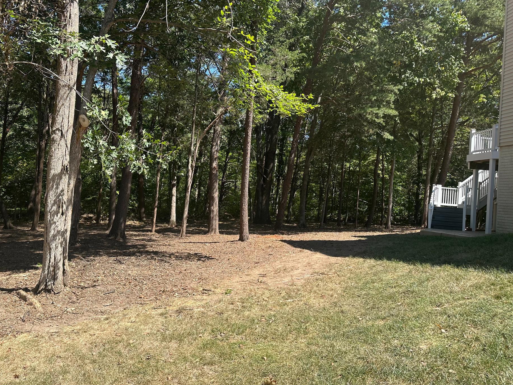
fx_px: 400
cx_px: 228
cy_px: 192
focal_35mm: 27
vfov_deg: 51.4
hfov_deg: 65.1
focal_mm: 6.86
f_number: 1.78
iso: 80
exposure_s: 1/1613
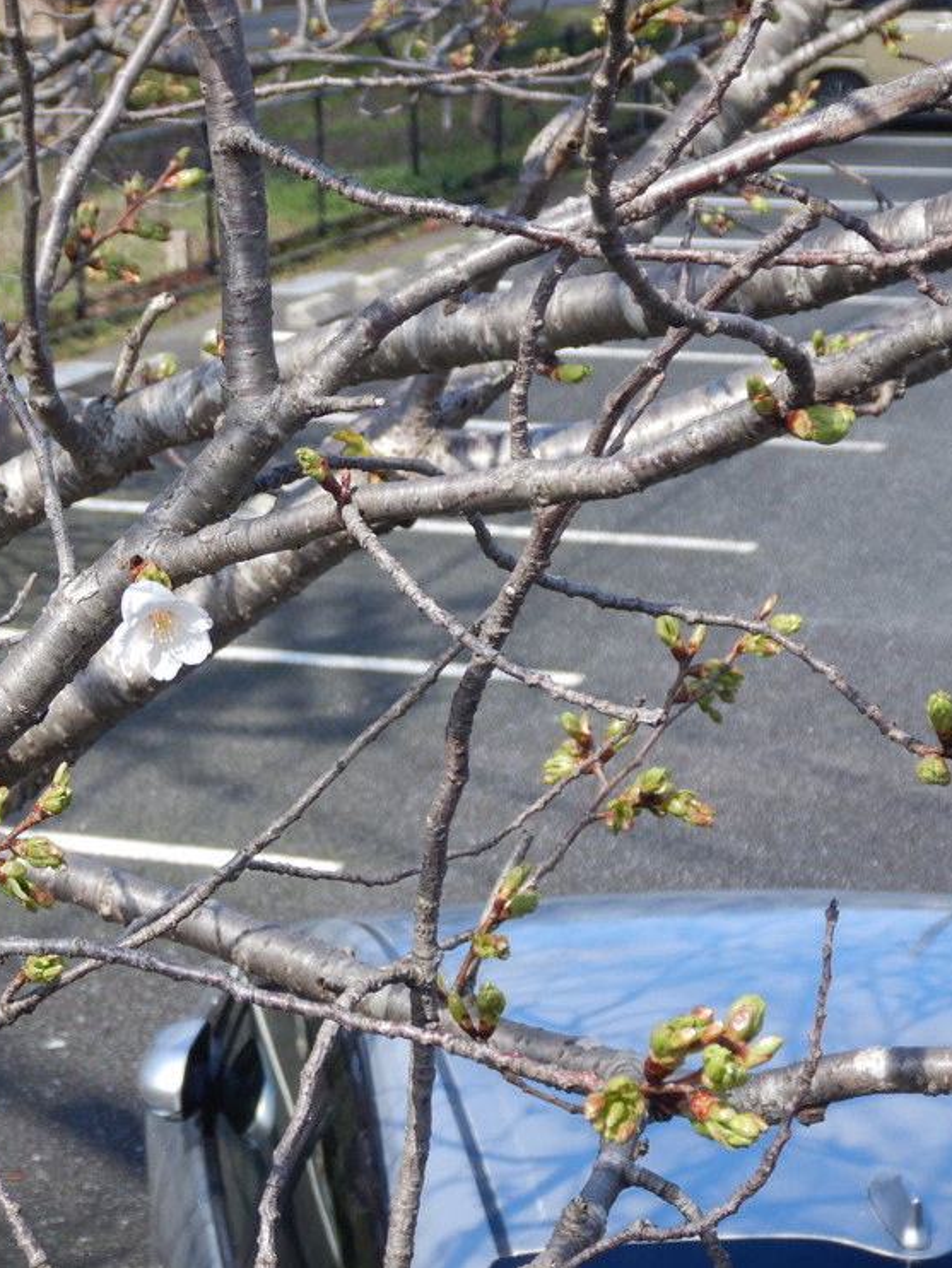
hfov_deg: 15.1
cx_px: 178
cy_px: 632
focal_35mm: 97
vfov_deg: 20.2
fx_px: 3555
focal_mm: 13
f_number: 4.5
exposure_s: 1/400
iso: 125
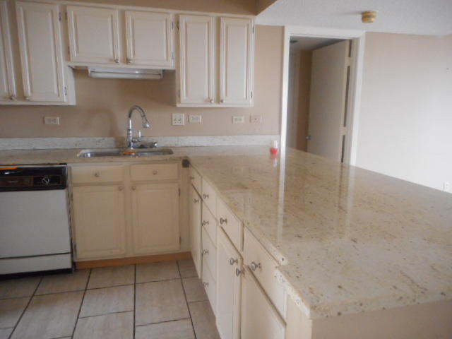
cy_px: 170
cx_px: 226
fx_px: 326
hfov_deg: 69.4
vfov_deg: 54.9
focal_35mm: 25
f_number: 3.7
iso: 500
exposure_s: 1/25
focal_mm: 4.5
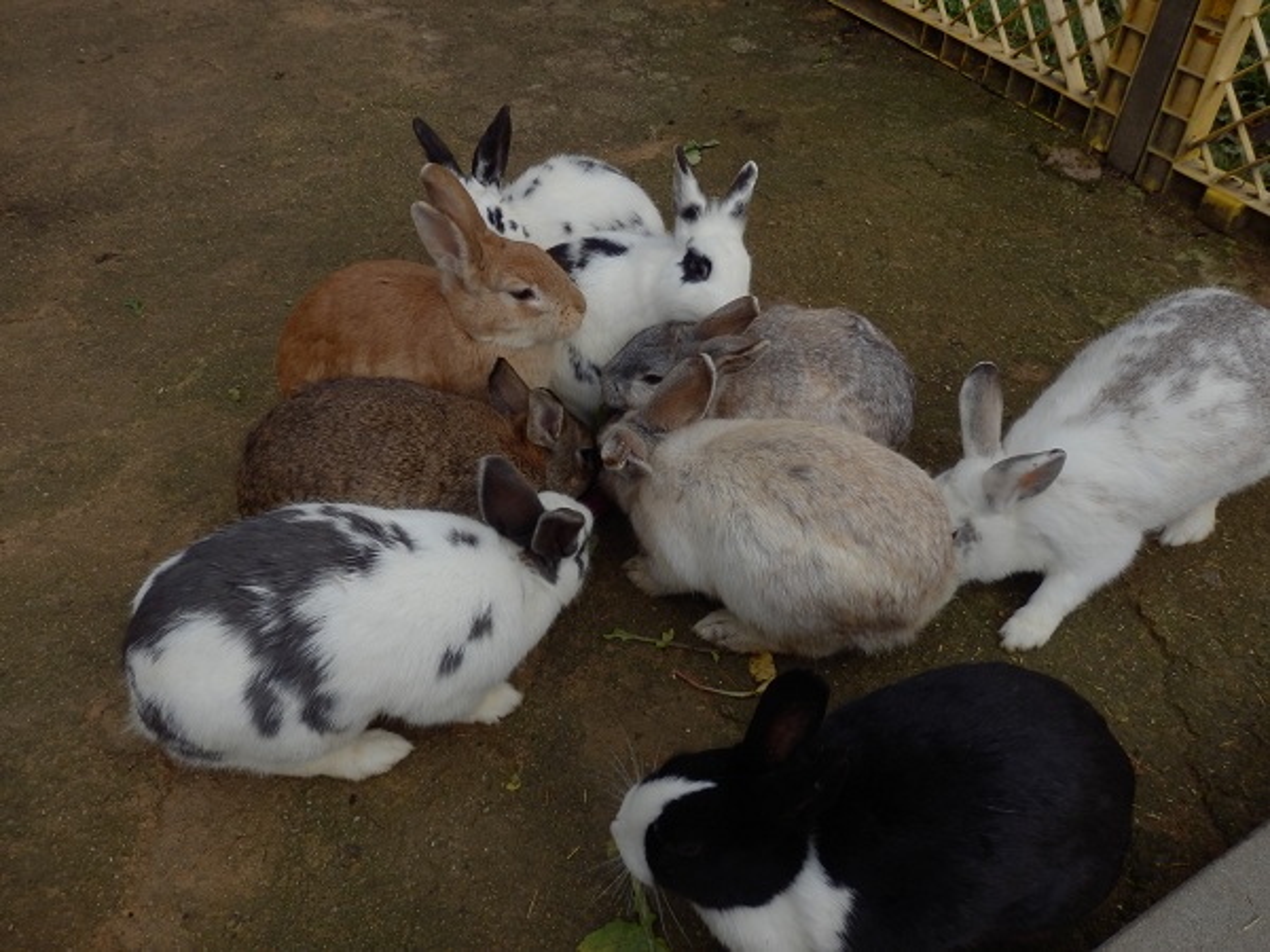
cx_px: 635
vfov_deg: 54.9
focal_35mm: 25
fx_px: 917
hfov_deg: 69.4
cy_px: 476
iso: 80
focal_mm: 4.5
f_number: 3
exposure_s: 1/640
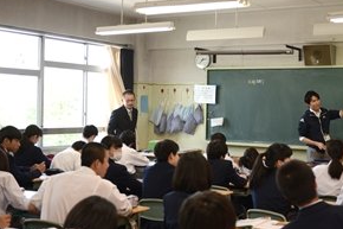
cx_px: 244
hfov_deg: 33.5
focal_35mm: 59
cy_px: 108
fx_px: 562
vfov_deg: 23.0
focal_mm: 38
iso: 500
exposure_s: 1/320
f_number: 2.8
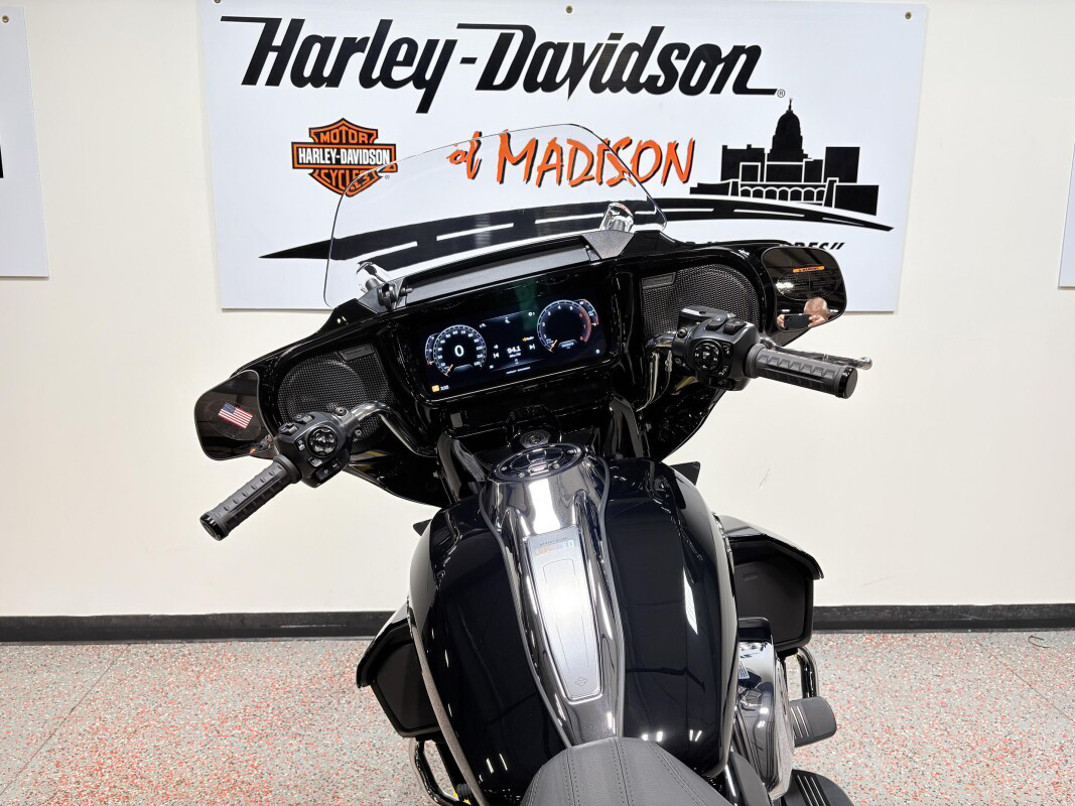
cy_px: 403
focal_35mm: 26
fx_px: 807
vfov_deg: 53.1
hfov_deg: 67.3
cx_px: 538
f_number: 1.6
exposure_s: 1/120
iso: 40
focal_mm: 5.96
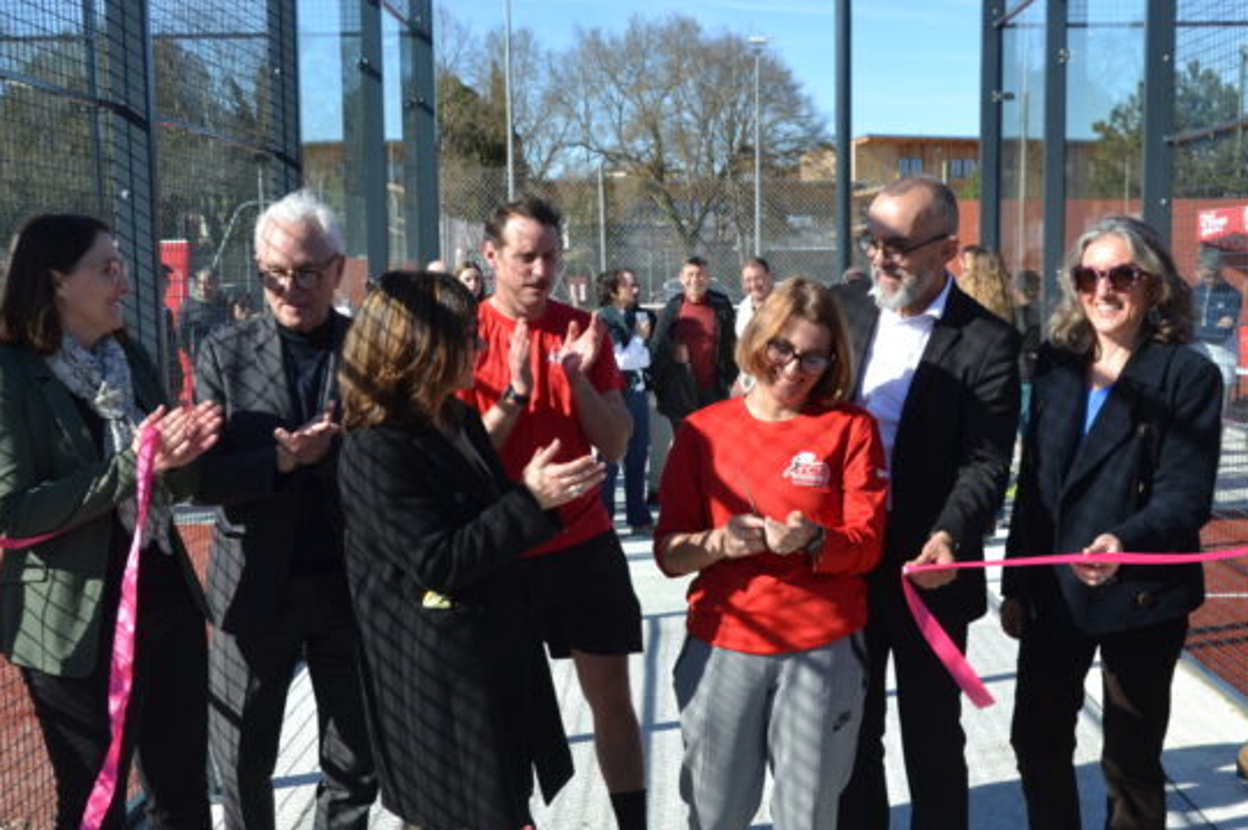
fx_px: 1685
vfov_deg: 27.6
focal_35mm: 49
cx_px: 677
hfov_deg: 40.6
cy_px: 495
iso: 100
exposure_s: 1/200
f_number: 7.1
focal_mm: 25
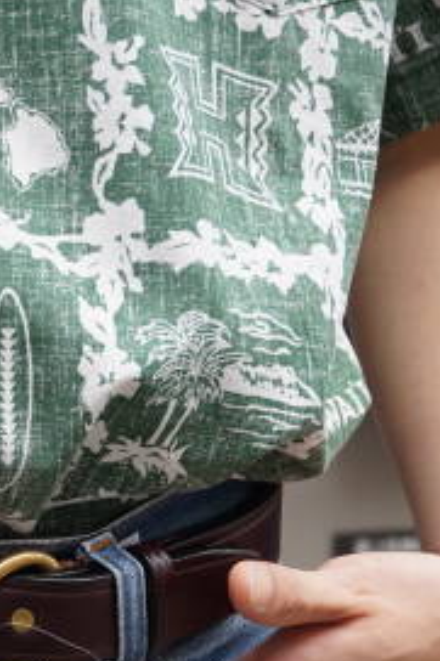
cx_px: -73
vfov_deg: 17.7
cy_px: 637
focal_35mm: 113
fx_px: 2074
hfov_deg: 11.9
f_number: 5
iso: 200
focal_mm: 32
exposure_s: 1/160
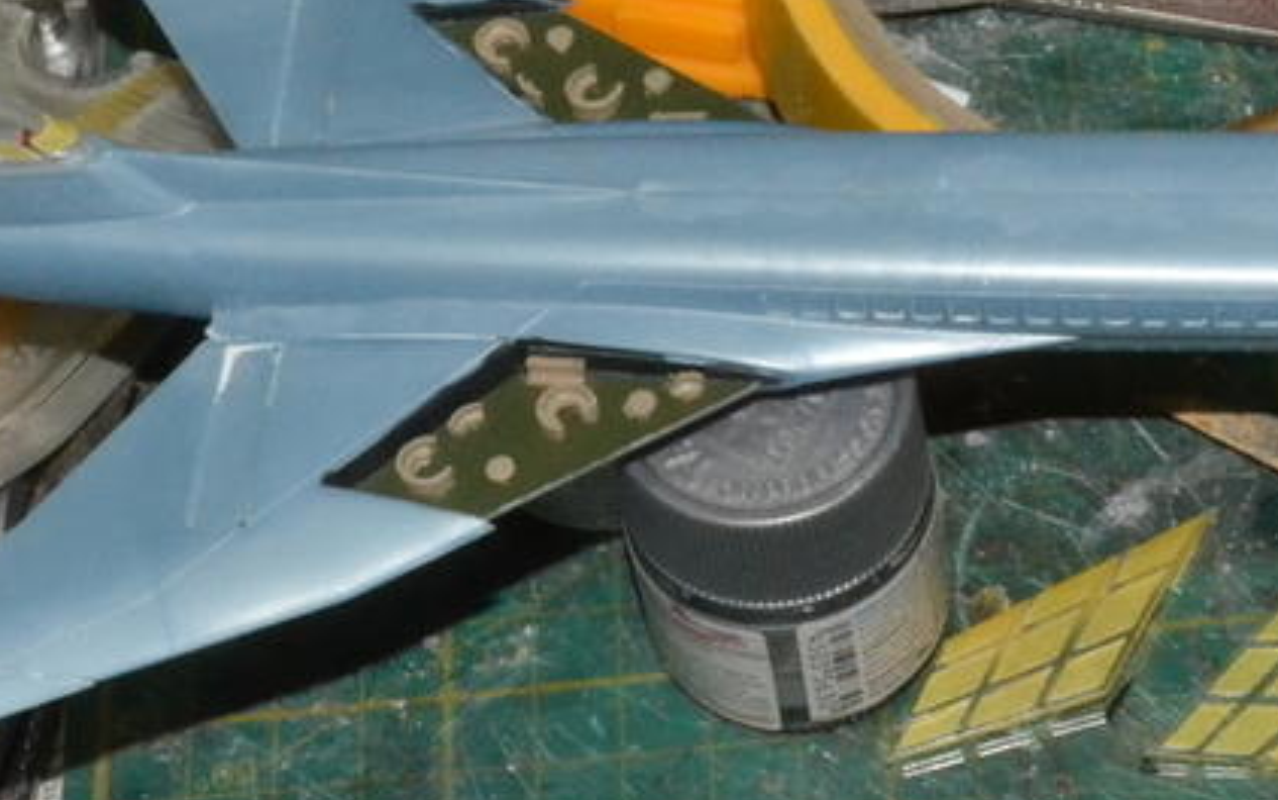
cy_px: 285
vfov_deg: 11.6
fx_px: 3937
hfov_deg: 18.4
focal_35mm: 113
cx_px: 912
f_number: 29
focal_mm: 26
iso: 3200
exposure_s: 1/60
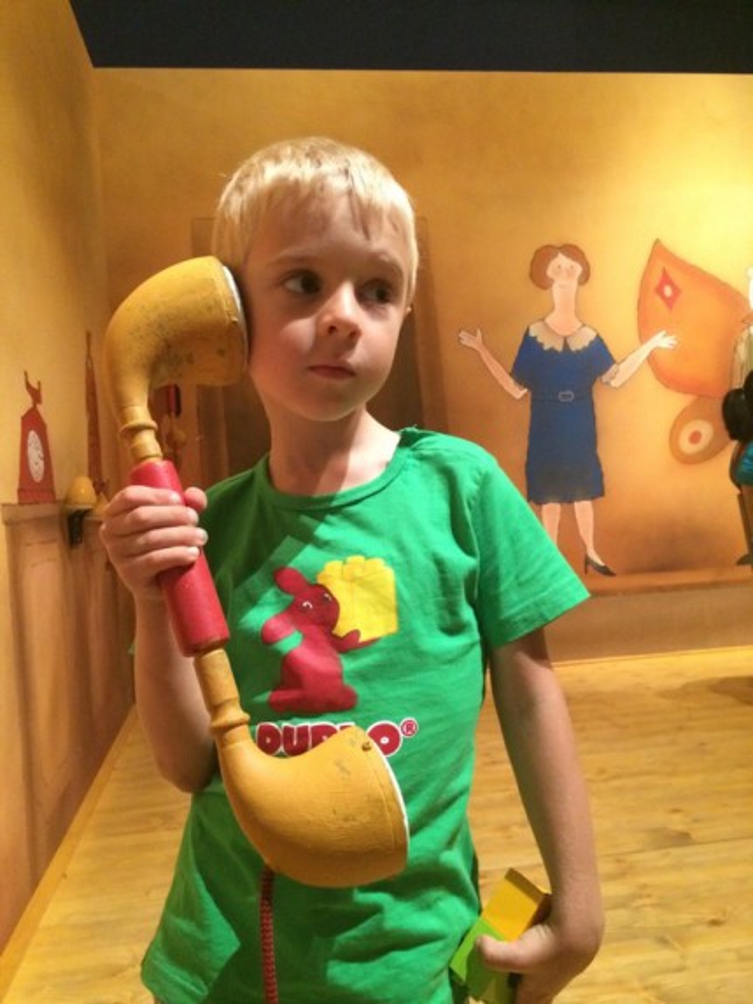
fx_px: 841
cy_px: 502
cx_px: 376
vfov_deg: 61.6
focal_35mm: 29
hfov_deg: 48.2
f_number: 2.2
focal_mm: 4.15
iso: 500
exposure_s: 1/15
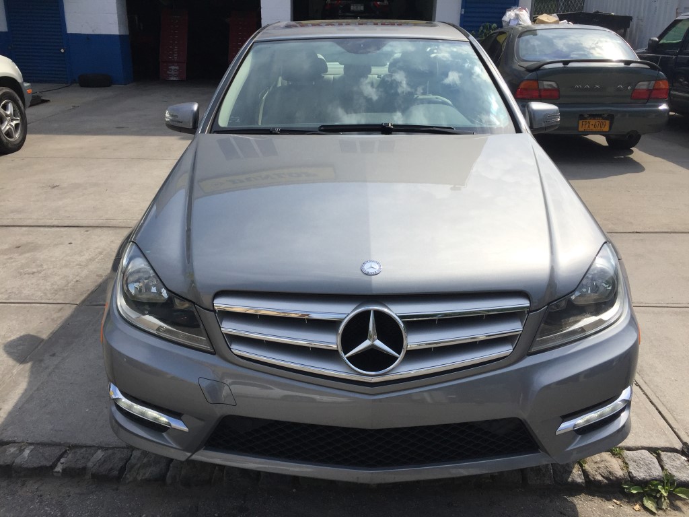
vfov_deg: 48.2
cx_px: 344
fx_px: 577
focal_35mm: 29
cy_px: 258
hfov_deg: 61.7
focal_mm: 4.15
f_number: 2.2
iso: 32
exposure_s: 1/2639
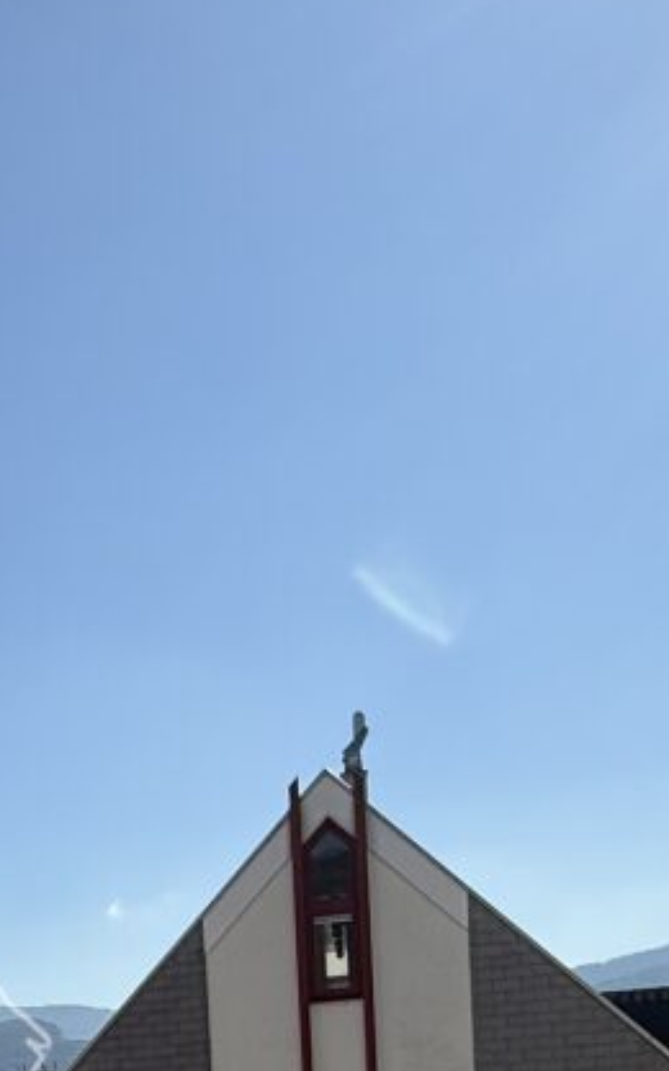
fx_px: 1459
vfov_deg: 33.8
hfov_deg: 24.1
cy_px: 1236
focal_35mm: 50
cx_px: -77
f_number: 2.2
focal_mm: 2.22
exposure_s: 1/2717
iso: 50
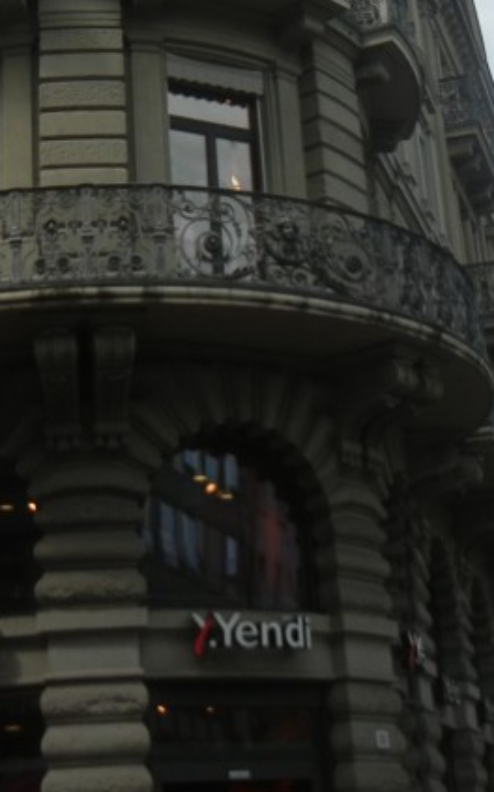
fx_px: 1660
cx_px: 204
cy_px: 221
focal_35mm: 77
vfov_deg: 26.5
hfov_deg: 16.9
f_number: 3.5
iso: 160
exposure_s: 1/1034
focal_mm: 5.4
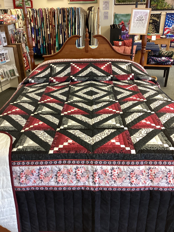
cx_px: 87
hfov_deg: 45.4
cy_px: 116
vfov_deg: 58.4
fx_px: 208
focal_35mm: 31
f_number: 2.4
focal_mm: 3.3
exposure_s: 1/50
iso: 160
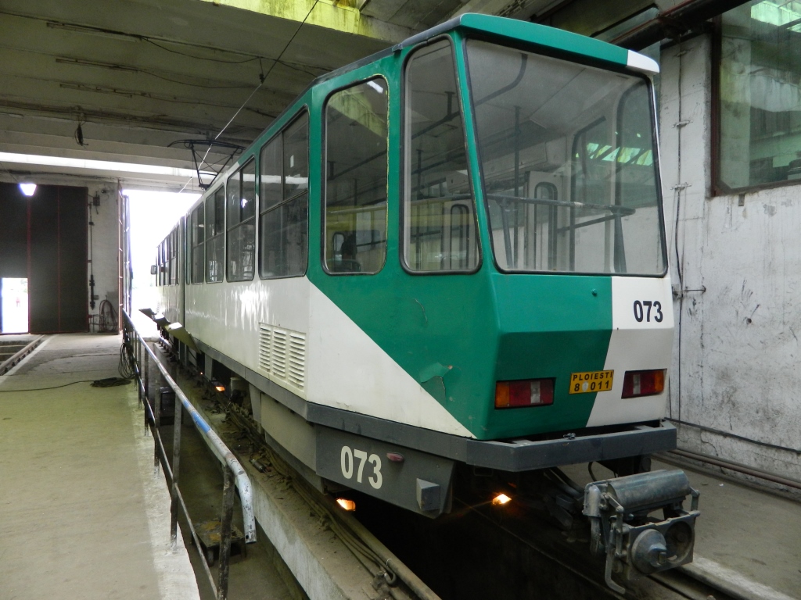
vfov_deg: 54.9
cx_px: 400
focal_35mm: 25
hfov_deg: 69.4
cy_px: 300
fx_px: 578
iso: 160
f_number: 3.1
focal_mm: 4.5
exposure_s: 1/30
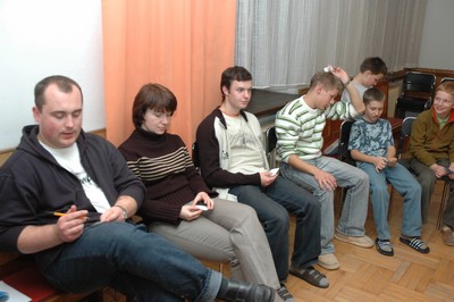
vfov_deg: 36.8
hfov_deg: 53.2
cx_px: 227
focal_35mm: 36
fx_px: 454
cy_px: 151
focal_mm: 24
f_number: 3.8
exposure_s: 1/45
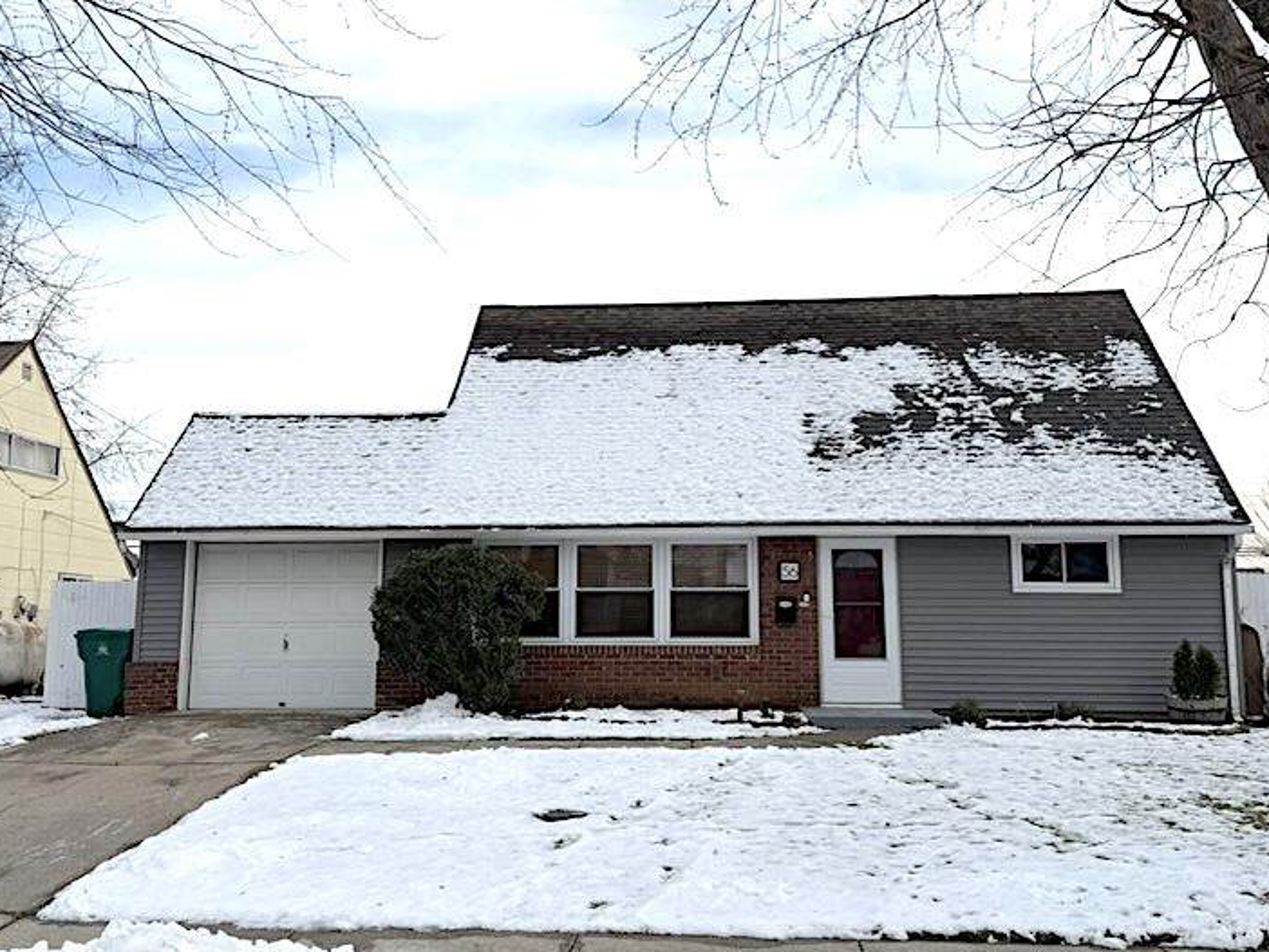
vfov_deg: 40.7
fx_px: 1284
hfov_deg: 52.6
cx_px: 625
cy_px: 448
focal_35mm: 35
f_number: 1.78
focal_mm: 6.76
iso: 80
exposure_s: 1/3953
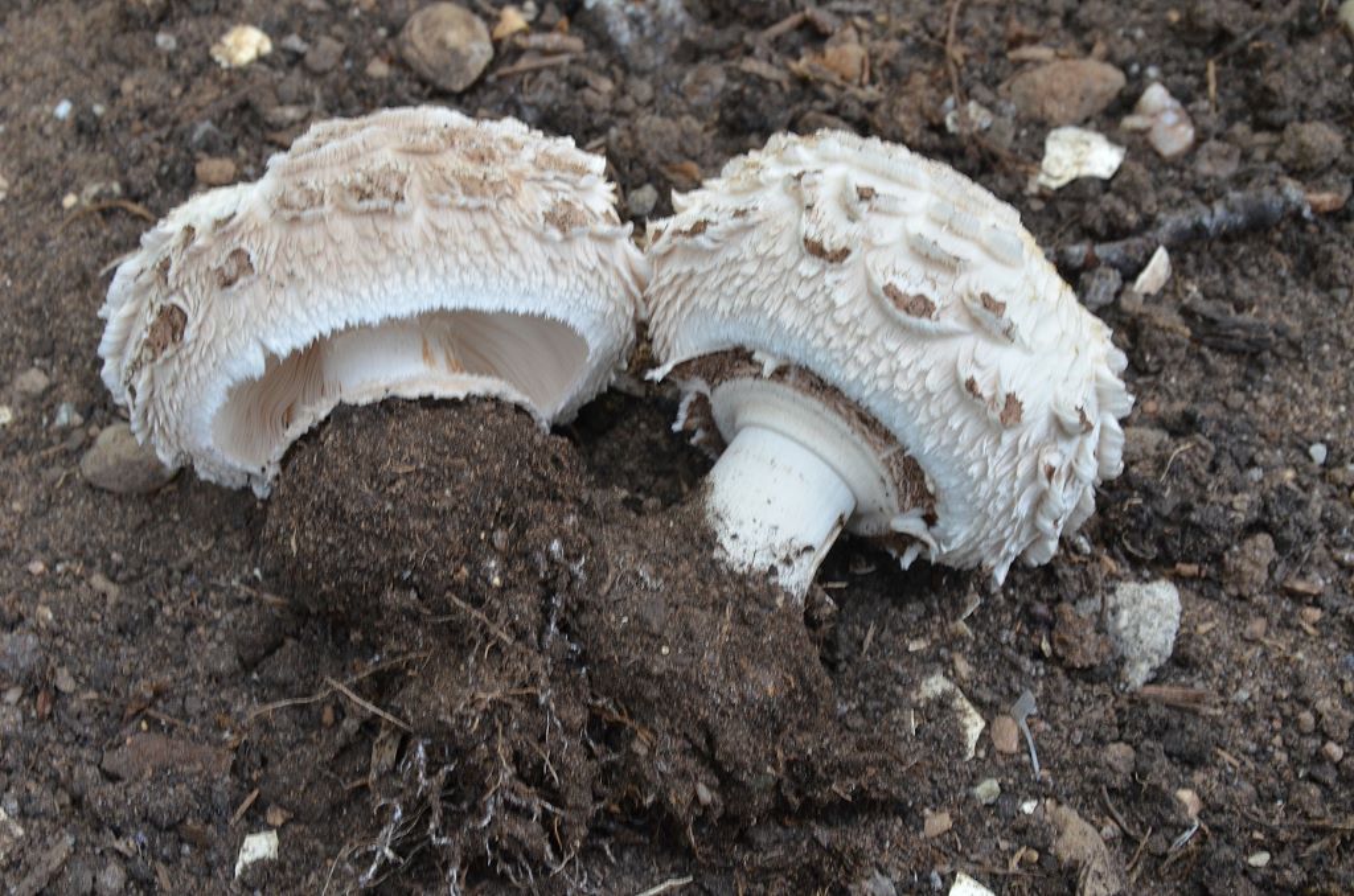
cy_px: 448
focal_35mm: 105
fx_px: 3941
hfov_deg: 19.5
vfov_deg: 13.0
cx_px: 677
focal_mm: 70
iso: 800
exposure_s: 1/15
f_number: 16
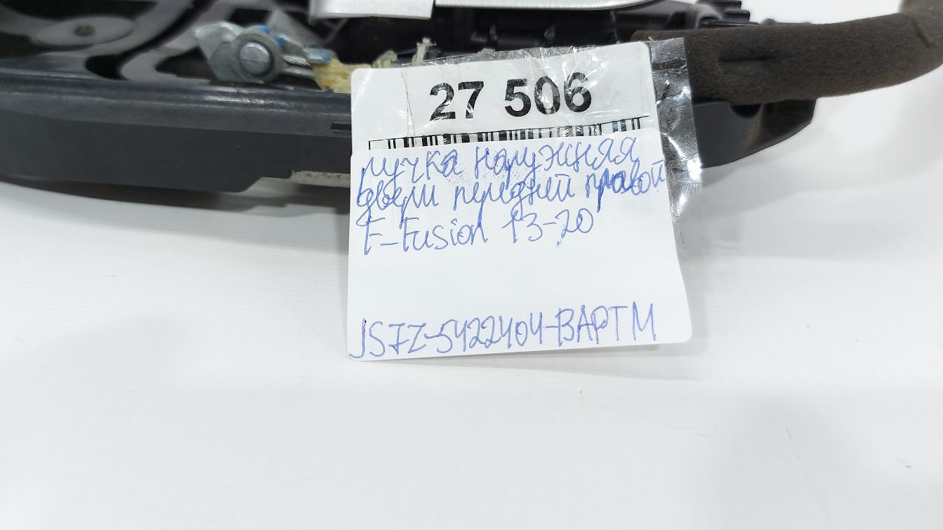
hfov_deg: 69.9
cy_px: 175
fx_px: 675
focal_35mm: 27
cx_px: 468
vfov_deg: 42.3
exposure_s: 1/50
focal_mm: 5.23
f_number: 1.8
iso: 50
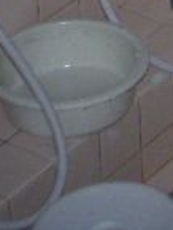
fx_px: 1391
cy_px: -398
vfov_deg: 8.3
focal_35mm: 209
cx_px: 363
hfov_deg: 6.8
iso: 160
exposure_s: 1/45
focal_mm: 6
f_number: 2.8
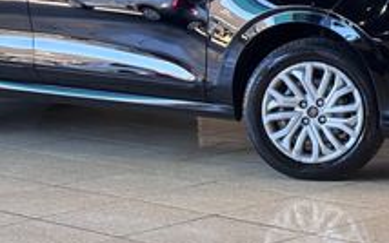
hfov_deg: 17.2
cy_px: 54
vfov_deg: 10.8
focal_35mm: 121
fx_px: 1283
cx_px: 193
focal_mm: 5.96
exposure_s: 1/60
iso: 100
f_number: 1.6
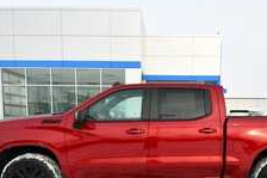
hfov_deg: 55.2
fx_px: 252
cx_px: 167
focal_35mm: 34
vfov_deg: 37.2
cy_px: 146
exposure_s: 1/250
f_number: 8
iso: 125
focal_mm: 13
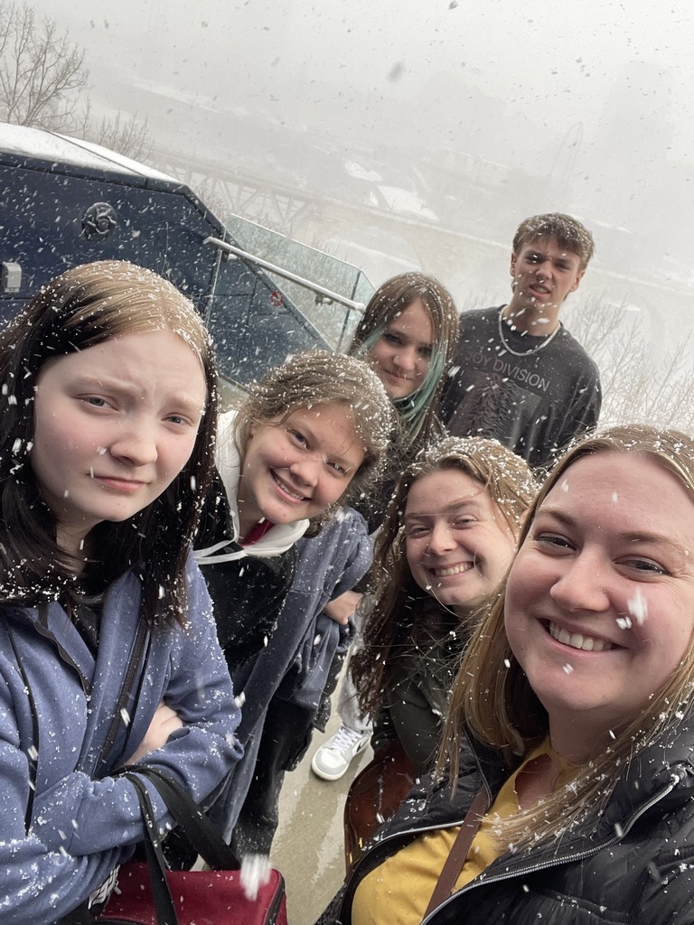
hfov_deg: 46.8
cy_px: 462
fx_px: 802
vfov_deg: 60.0
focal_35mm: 30
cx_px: 347
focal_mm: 2.71
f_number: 2.2
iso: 80
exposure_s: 1/121
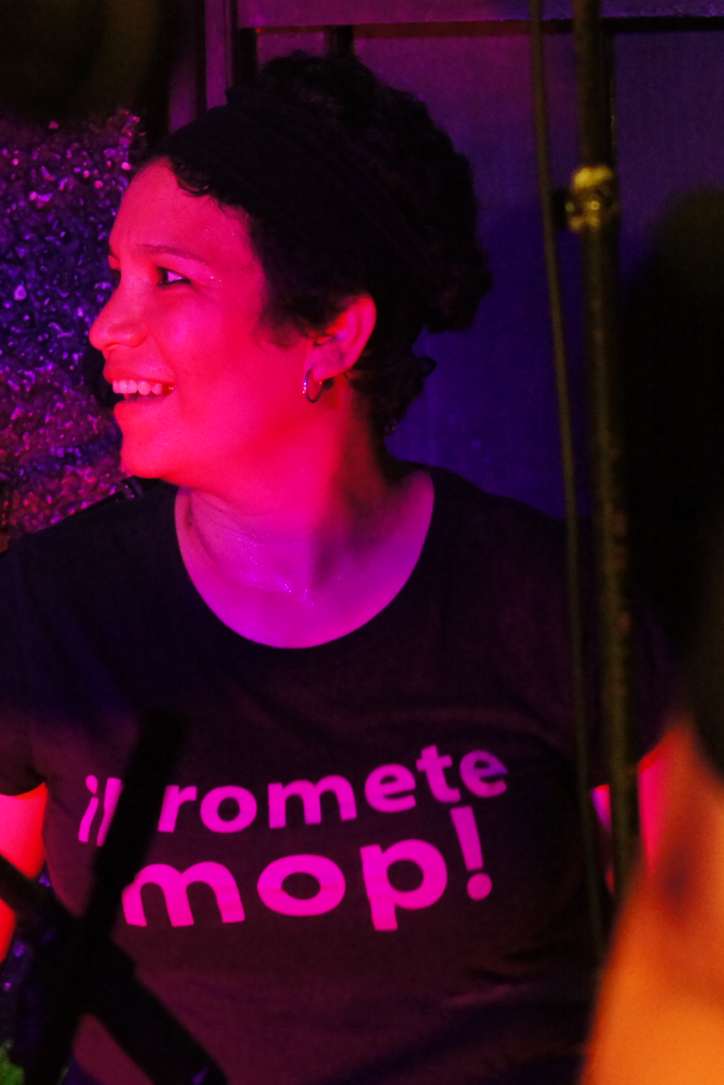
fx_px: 5814
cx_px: 350
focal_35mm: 193
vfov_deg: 10.7
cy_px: 543
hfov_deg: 7.1
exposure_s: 1/50
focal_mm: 85
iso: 3200
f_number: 4.5
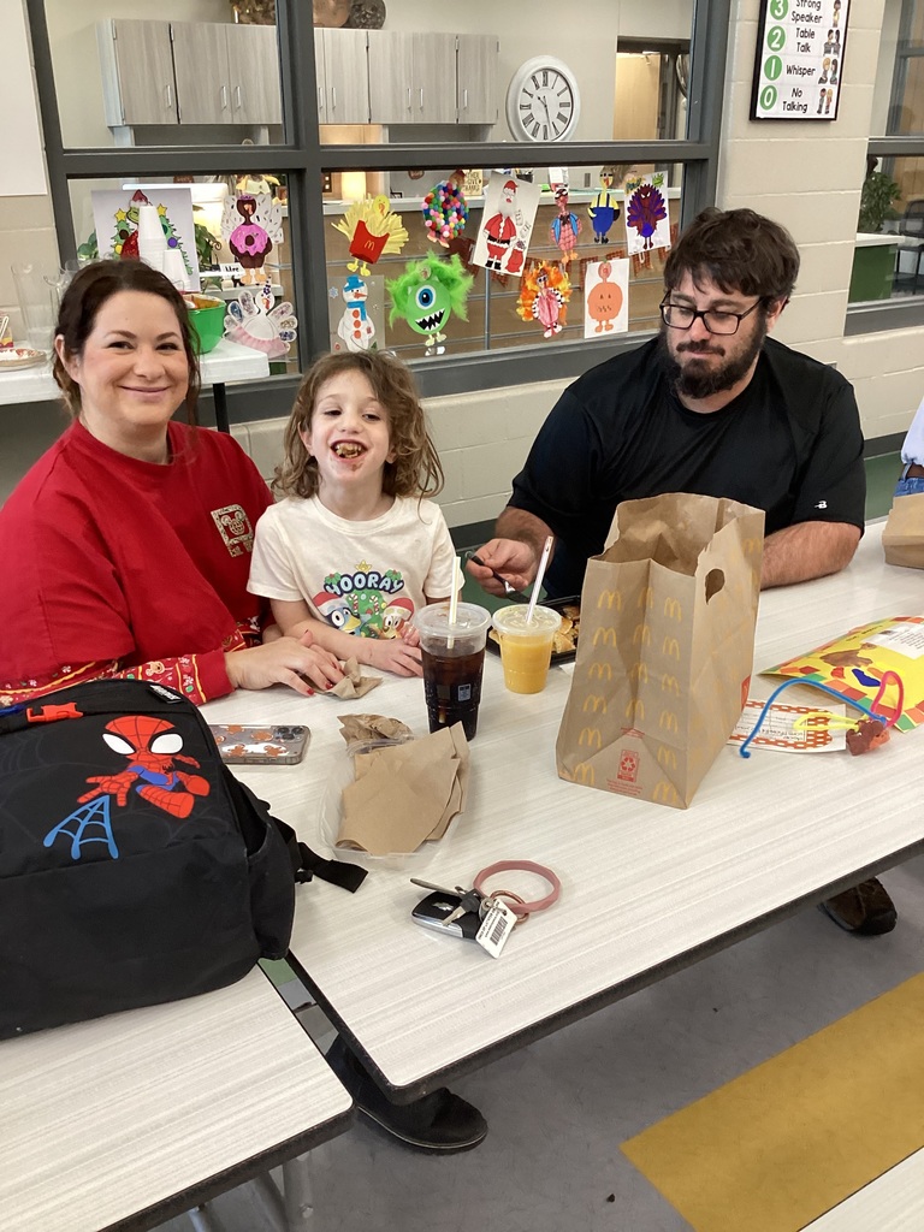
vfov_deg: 58.4
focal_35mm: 31
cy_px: 616
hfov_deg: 45.4
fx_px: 1103
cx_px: 462
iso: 200
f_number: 2.4
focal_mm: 3.3
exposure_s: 1/60
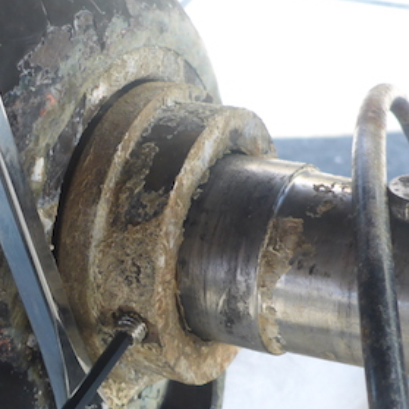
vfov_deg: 24.3
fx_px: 949
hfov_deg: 23.6
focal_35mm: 71
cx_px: 31
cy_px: 188
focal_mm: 4.9
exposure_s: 1/60
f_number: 3.3
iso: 100
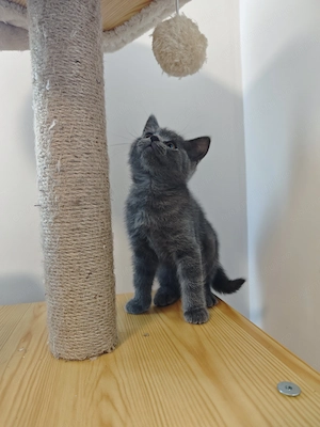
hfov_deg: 58.9
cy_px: 214
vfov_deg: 73.9
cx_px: 160
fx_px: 283
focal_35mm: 23
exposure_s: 1/54.7
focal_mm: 6.55
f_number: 1.62
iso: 1000
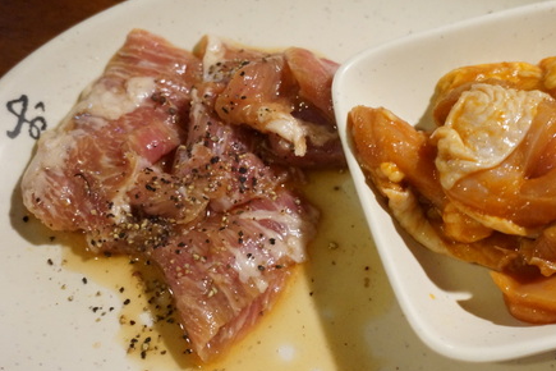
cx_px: 317
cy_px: 209
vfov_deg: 26.6
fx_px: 784
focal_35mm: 51
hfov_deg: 39.0
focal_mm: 23
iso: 3200
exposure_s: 1/50
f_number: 4
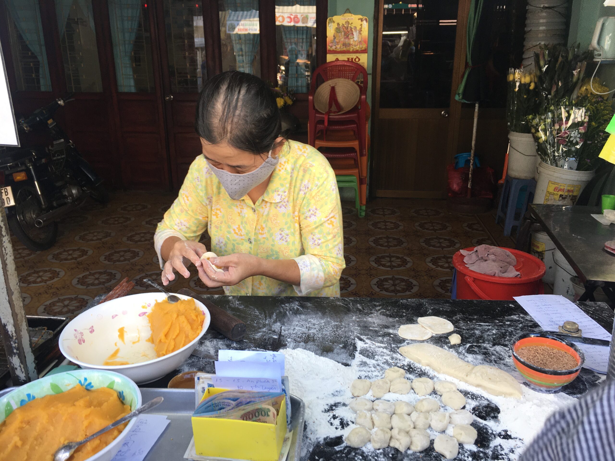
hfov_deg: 61.7
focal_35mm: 29
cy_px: 230
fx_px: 515
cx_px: 308
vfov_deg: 48.2
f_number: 2.2
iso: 32
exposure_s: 1/50
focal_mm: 4.15
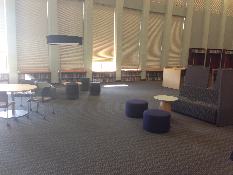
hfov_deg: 55.4
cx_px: 116
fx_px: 222
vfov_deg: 42.9
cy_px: 88
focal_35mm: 33
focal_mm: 4.12
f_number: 2.4
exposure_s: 1/20
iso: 50
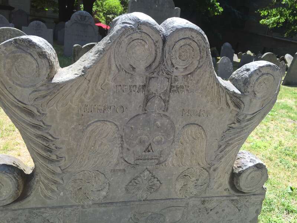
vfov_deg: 48.2
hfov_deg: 61.7
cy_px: 112
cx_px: 148
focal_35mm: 29
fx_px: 249
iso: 32
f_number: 2.2
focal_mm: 4.15
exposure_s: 1/520
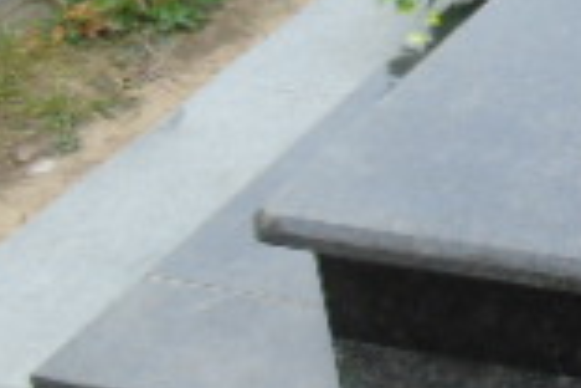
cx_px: 860
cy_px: 75
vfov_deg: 12.7
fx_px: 1727
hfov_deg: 17.3
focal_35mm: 107
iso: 80
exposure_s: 1/125
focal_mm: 4.4
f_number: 3.4
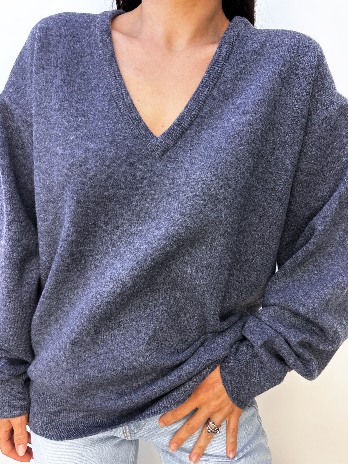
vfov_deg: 71.6
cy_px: 232
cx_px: 174
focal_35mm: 24
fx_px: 322
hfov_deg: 56.8
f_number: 1.78
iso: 80
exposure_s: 1/255
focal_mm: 6.86
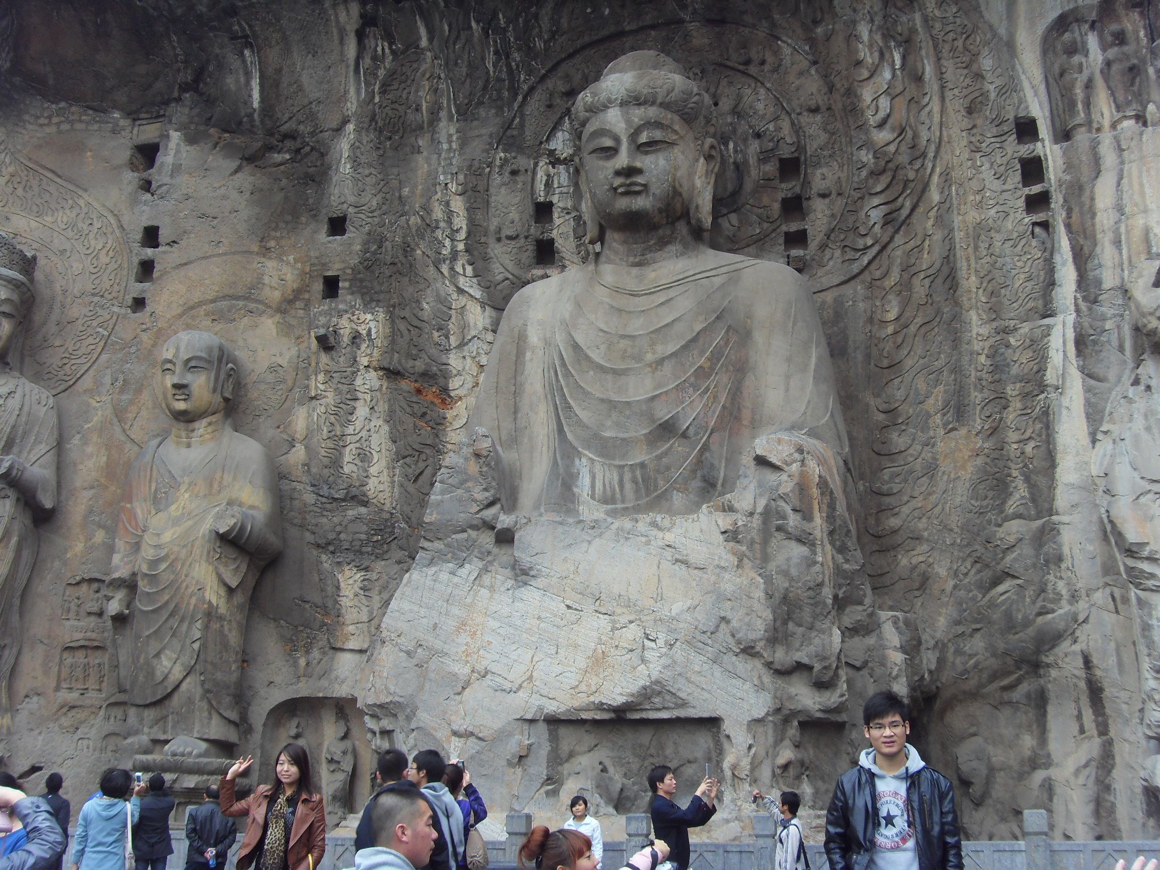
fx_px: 1307
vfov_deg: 36.8
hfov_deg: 47.9
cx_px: 580
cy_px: 435
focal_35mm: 39
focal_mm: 6.6
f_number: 3.5
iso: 80
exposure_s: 1/90
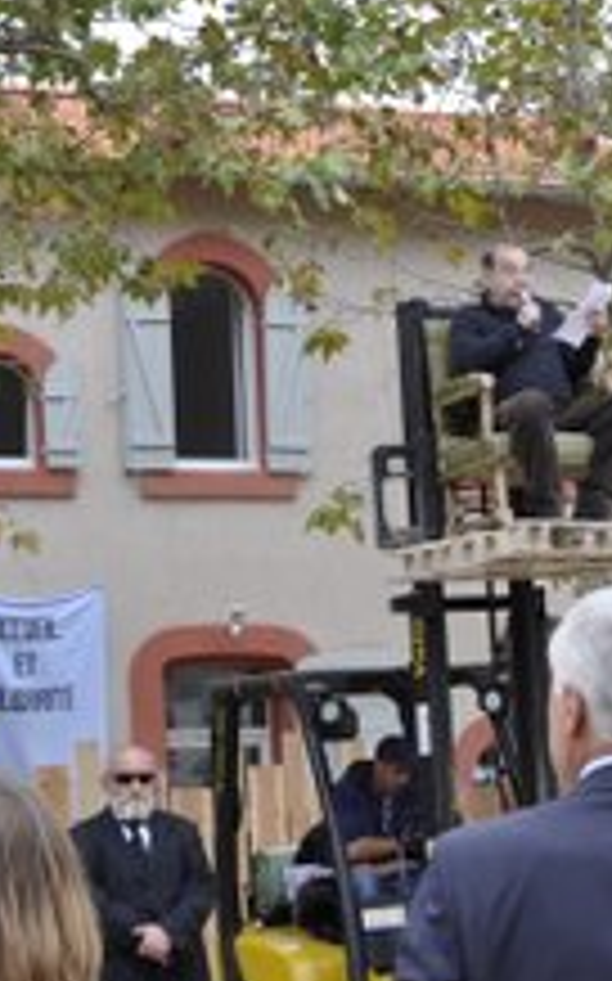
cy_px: 619
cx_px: 666
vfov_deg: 20.6
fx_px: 2699
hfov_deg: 12.7
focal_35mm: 101
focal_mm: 30
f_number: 7.1
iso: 200
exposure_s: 1/200
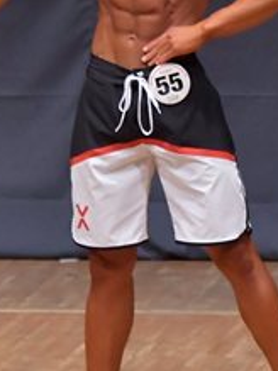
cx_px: 170
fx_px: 9293
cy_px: 83
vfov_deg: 2.3
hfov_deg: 1.7
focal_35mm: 867
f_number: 5.6
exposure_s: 1/400
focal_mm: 170
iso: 6400
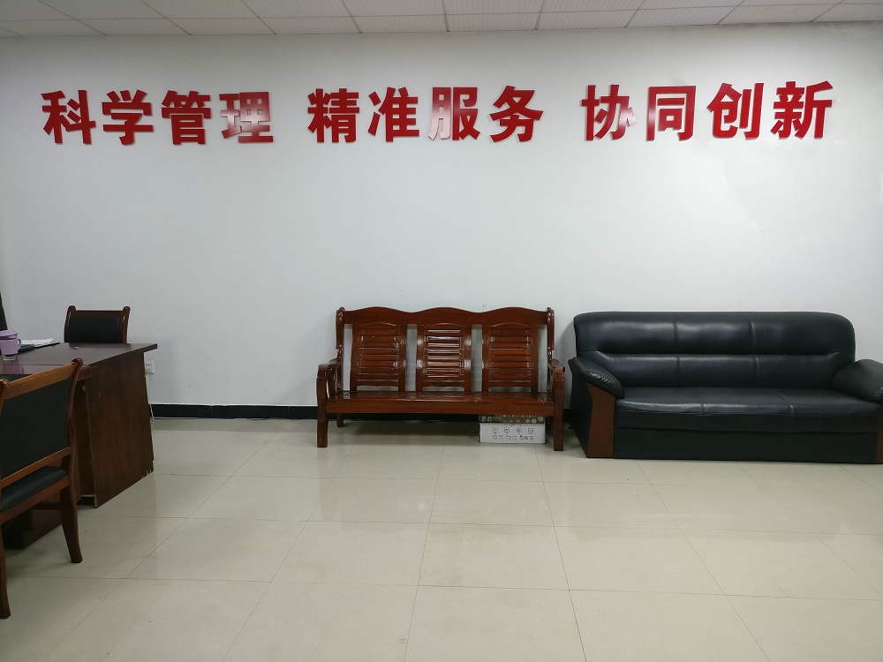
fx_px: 714
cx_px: 442
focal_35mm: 28
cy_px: 331
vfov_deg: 49.7
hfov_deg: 63.4
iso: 320
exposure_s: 1/25
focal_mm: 4.26
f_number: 2
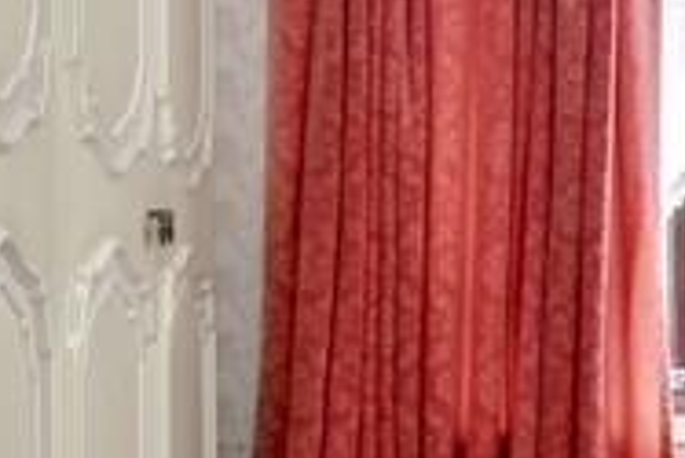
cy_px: 251
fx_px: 1561
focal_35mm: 82
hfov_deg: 18.6
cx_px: 1271
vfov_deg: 16.7
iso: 640
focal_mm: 10
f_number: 8
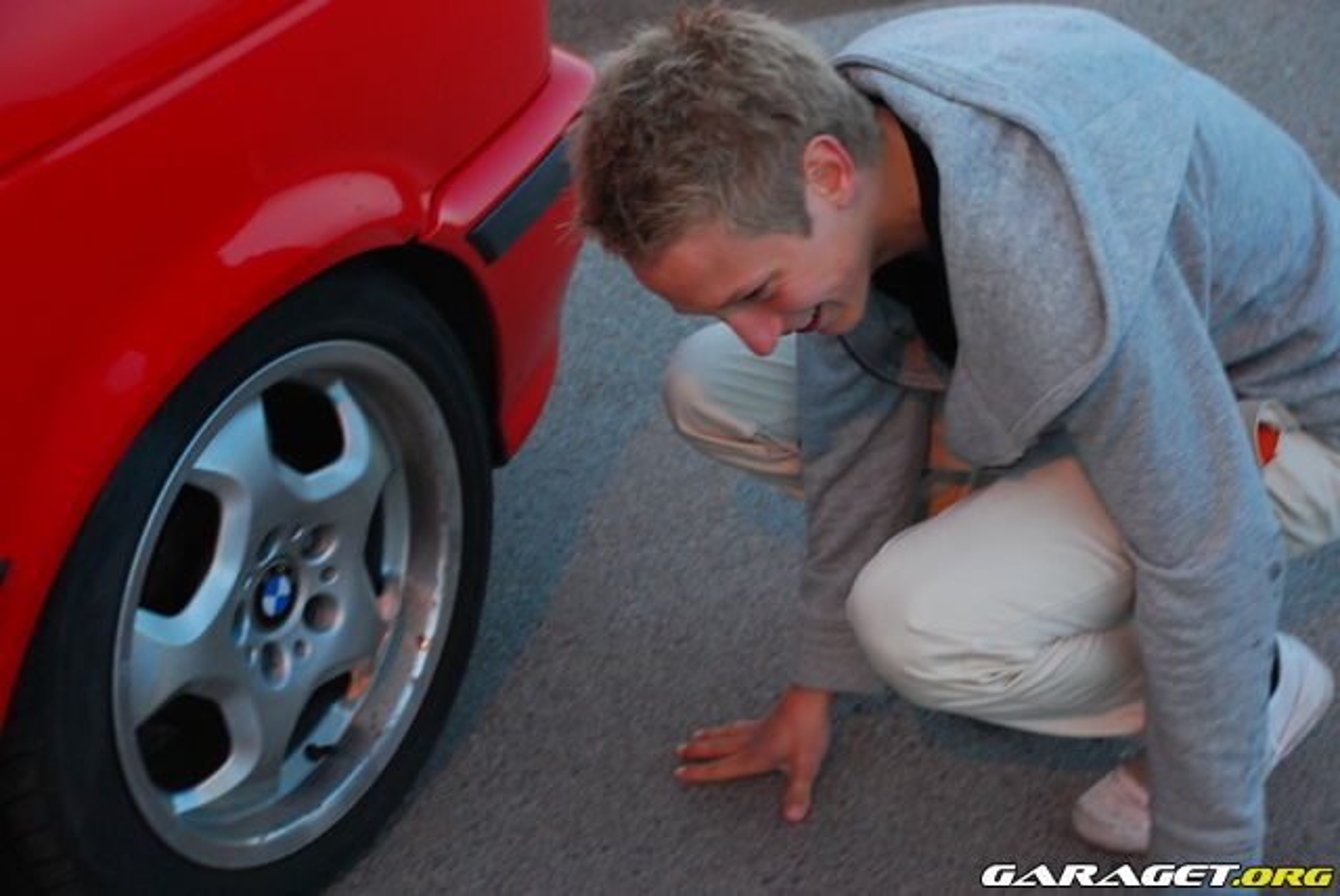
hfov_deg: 33.4
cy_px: 448
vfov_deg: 22.7
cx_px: 670
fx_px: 2235
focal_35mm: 60
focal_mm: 40
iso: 800
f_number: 4.5
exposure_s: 1/30
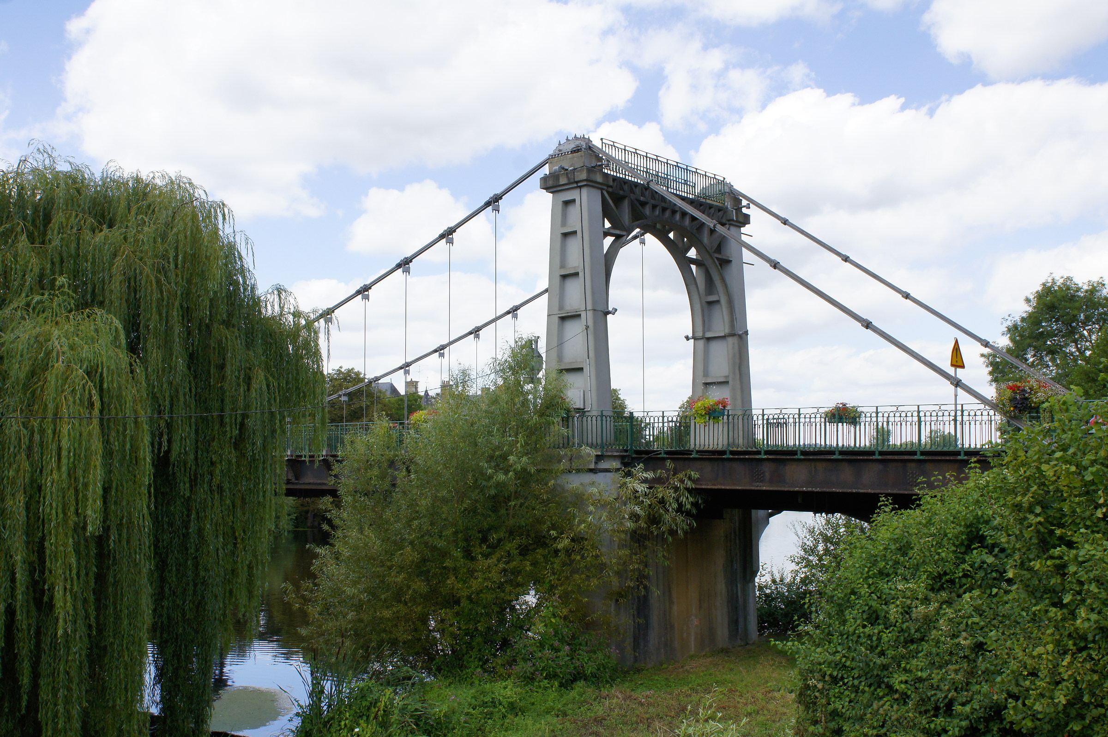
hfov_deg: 53.2
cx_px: 554
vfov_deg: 36.8
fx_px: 1107
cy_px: 368
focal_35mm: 36
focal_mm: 24
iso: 200
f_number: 9
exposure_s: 1/250
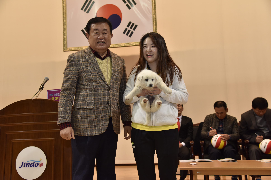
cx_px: 136
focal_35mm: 38
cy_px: 90
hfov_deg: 50.7
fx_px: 286
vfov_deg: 35.1
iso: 1000
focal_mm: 38
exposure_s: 1/125
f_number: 5
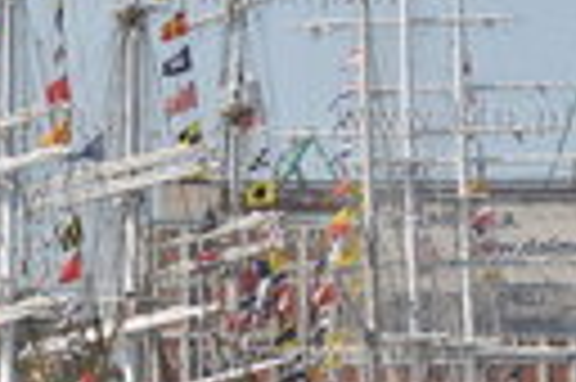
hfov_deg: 5.1
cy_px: 175
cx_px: -243
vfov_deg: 3.4
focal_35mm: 405
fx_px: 6472
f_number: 8
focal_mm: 130
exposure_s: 1/1600
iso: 500
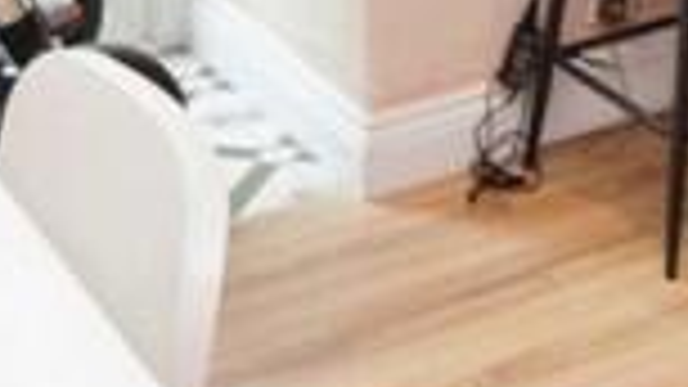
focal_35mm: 105
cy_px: -313
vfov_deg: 10.8
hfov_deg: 19.0
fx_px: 1915
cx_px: 877
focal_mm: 10
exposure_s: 1/100
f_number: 5
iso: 800
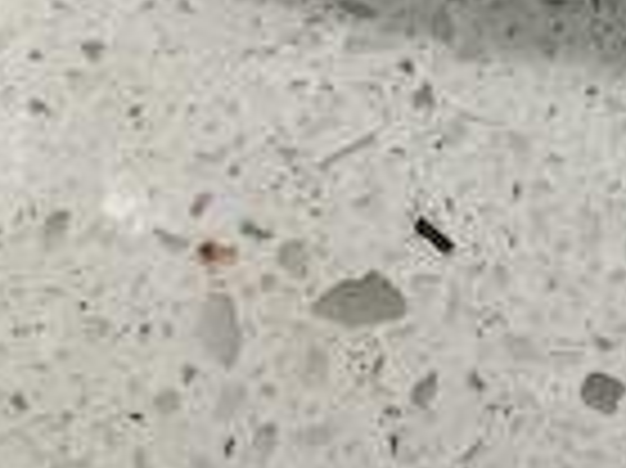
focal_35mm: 178
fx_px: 3216
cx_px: 982
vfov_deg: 7.8
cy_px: -616
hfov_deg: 10.7
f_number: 2.4
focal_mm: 3.3
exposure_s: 1/30
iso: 40
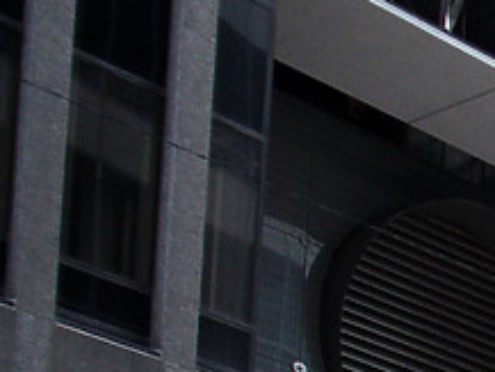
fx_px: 2075
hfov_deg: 12.0
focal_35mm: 145
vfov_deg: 9.7
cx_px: 1022
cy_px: 686
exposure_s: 1/45
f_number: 3
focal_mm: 7.18
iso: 100
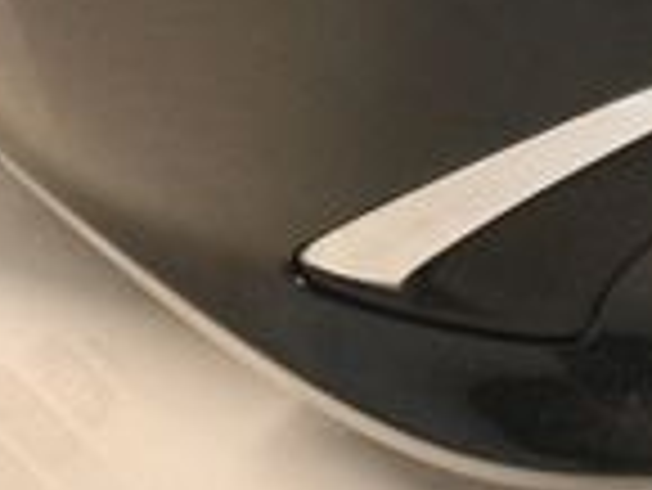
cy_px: -441
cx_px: 648
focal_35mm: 153
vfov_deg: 9.2
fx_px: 2884
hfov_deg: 12.7
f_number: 3.8
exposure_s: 1/125
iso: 1800
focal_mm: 24
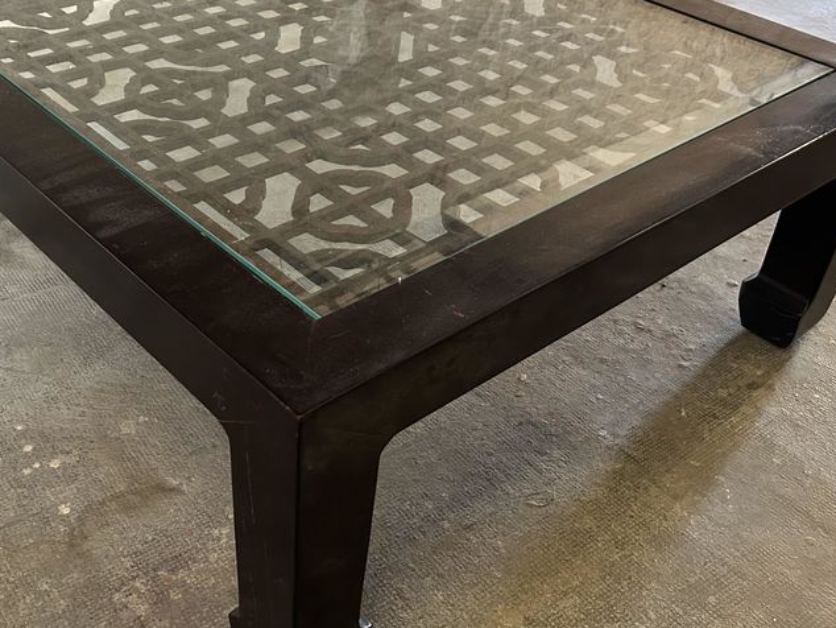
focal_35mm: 41
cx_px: 332
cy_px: 303
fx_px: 991
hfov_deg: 45.5
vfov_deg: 35.2
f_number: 1.5
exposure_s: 1/33
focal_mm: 5.7
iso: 400
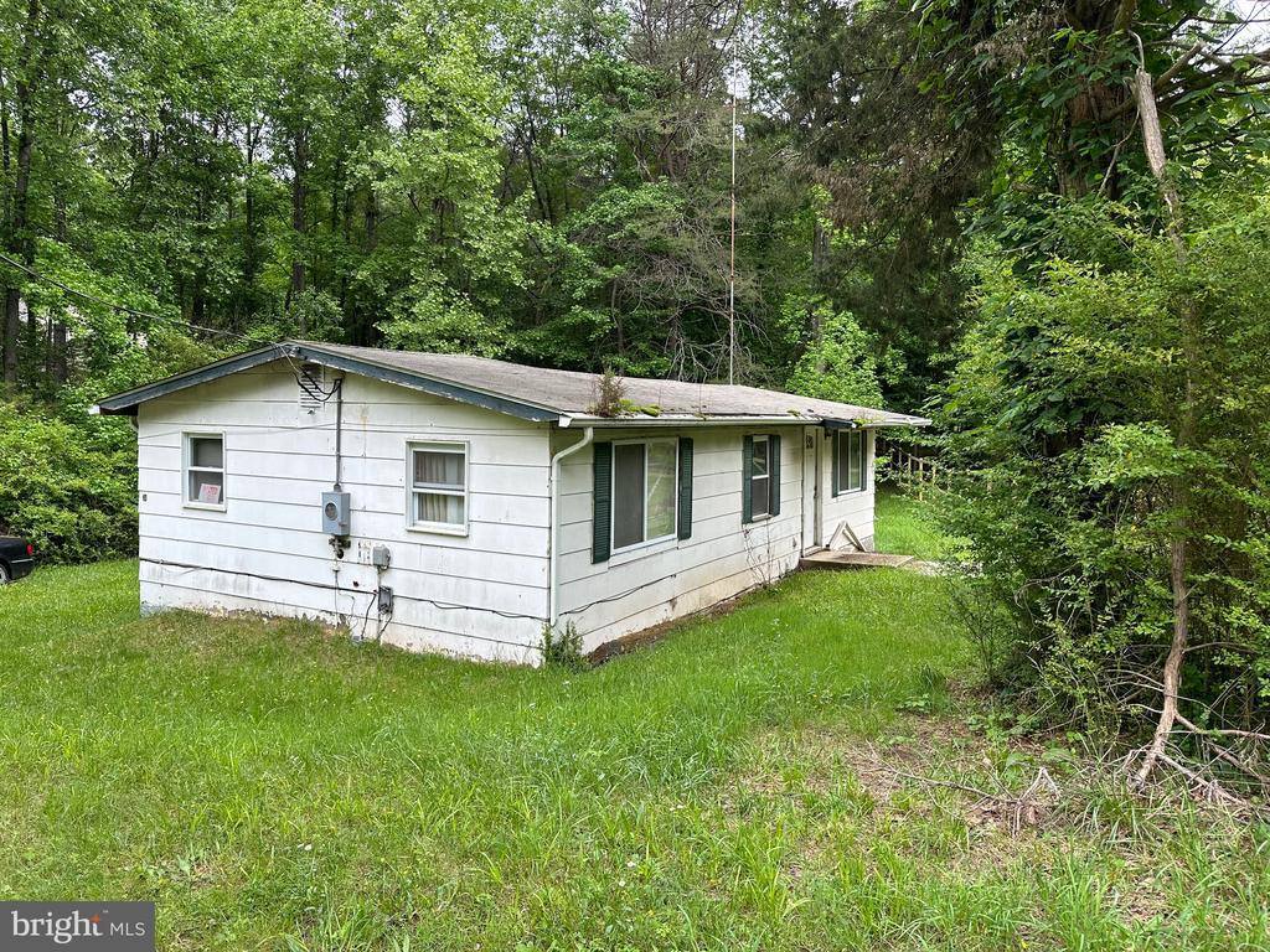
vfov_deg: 56.8
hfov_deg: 71.6
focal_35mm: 24
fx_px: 881
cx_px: 635
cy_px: 476
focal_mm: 6.86
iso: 80
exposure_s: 1/458
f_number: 1.78
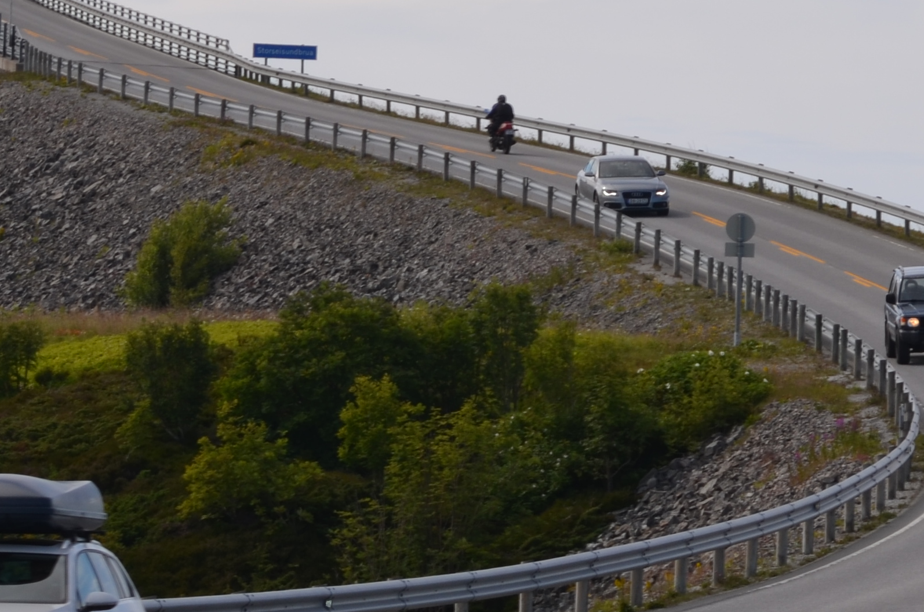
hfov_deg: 4.7
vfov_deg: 3.1
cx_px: 563
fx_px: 11285
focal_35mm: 441
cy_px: 49
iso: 100
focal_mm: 95
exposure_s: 1/200
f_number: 11
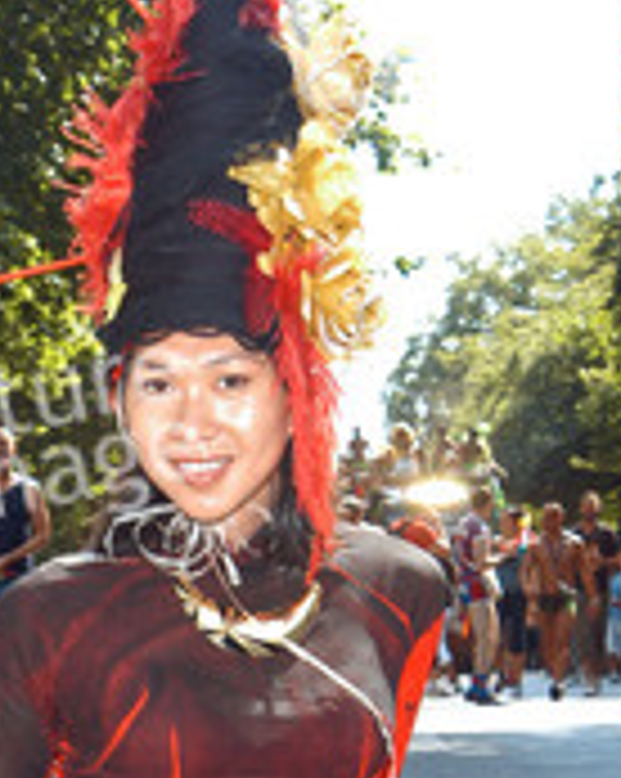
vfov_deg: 16.7
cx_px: 99
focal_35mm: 114
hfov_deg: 13.4
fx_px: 2626
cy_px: 679
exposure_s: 1/125
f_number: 7.1
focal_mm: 35
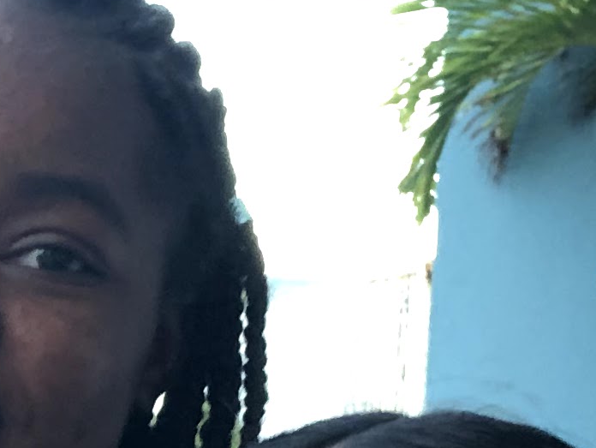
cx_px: -102
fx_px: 2447
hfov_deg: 13.5
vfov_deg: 10.2
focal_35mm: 142
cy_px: 637
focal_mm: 2.87
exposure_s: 1/60
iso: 100
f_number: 2.2
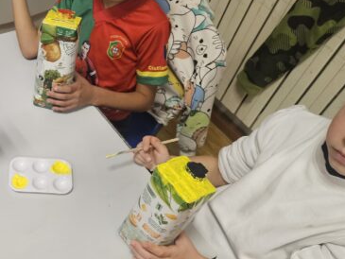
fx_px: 419
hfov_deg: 41.7
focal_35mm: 42
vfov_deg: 34.3
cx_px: 43
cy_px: 148
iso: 250
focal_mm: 5.4
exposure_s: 1/100
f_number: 1.8
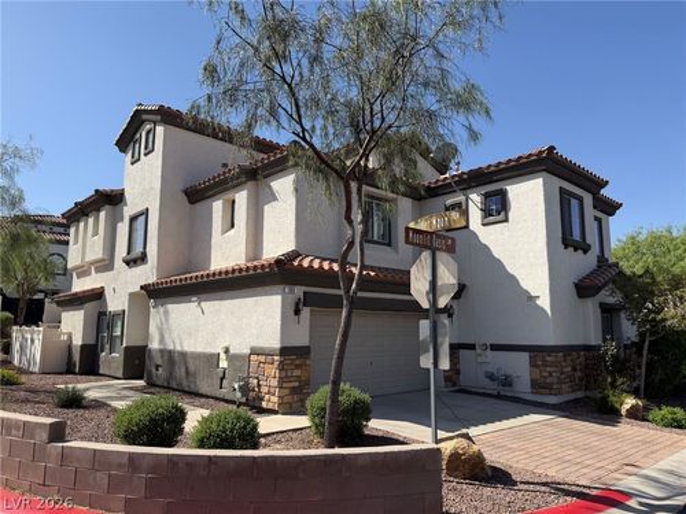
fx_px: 476
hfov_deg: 71.6
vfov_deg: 56.8
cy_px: 257
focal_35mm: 24
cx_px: 343
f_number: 1.78
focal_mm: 6.76
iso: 80
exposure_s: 1/4673
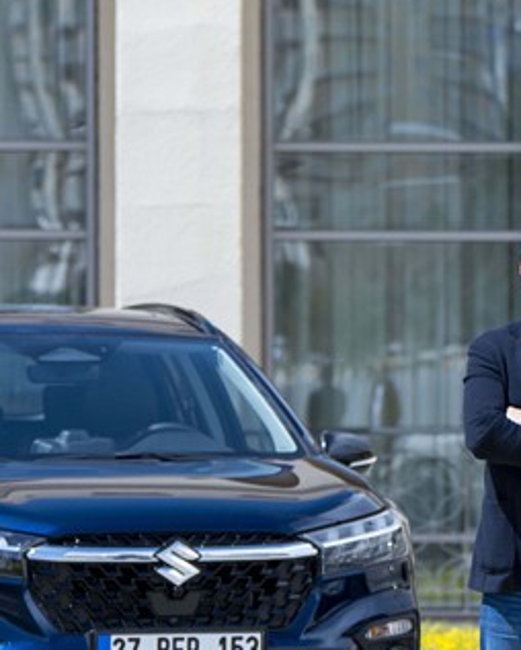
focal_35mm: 318
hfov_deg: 4.9
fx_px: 6123
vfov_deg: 6.1
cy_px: 423
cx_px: 640
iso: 100
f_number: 3.2
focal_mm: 105
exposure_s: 1/1600
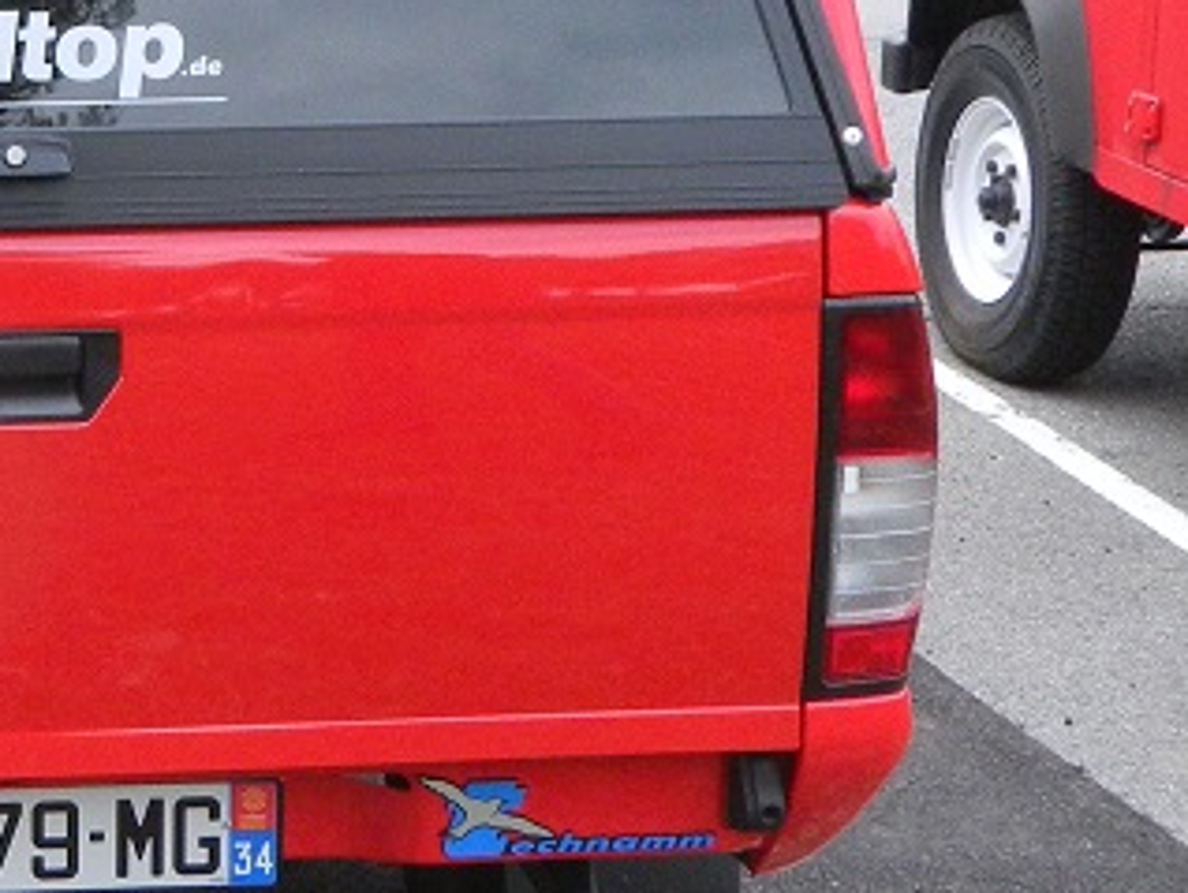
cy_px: 303
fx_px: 3022
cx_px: -82
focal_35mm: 88
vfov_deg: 16.8
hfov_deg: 21.2
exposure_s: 1/250
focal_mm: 5
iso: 280
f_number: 3.9
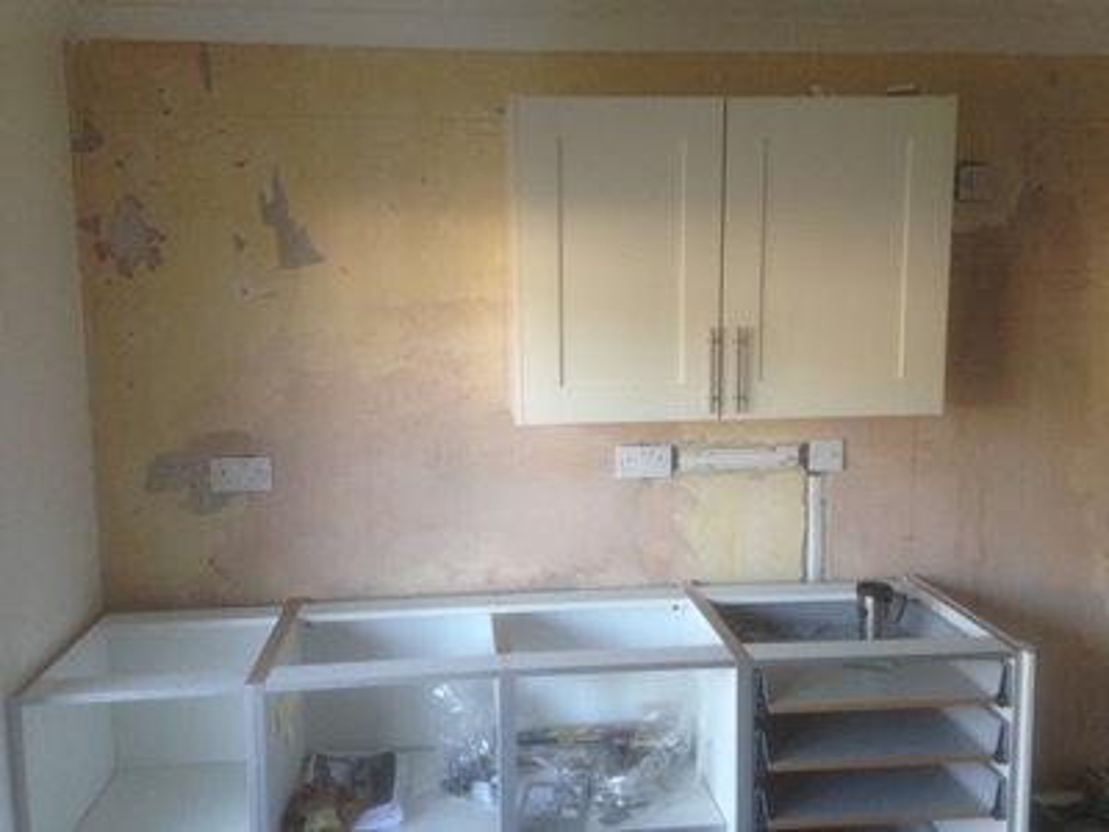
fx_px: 1057
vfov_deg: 42.9
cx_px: 554
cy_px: 416
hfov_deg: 55.4
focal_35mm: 33
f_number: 2.4
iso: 64
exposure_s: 1/20
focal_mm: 4.12
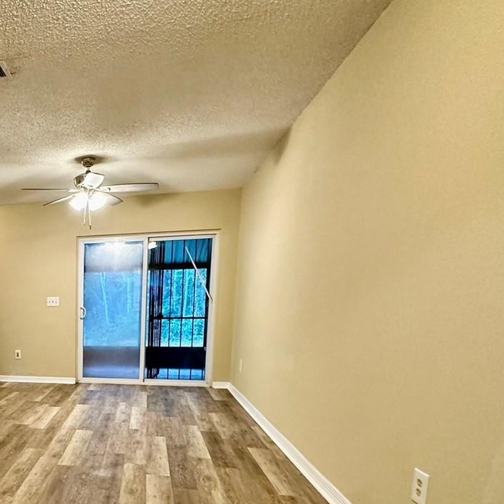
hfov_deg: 49.1
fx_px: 461
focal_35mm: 28
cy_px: 386
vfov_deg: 54.3
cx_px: 24
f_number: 2.2
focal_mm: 2.22
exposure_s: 1/60
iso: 320
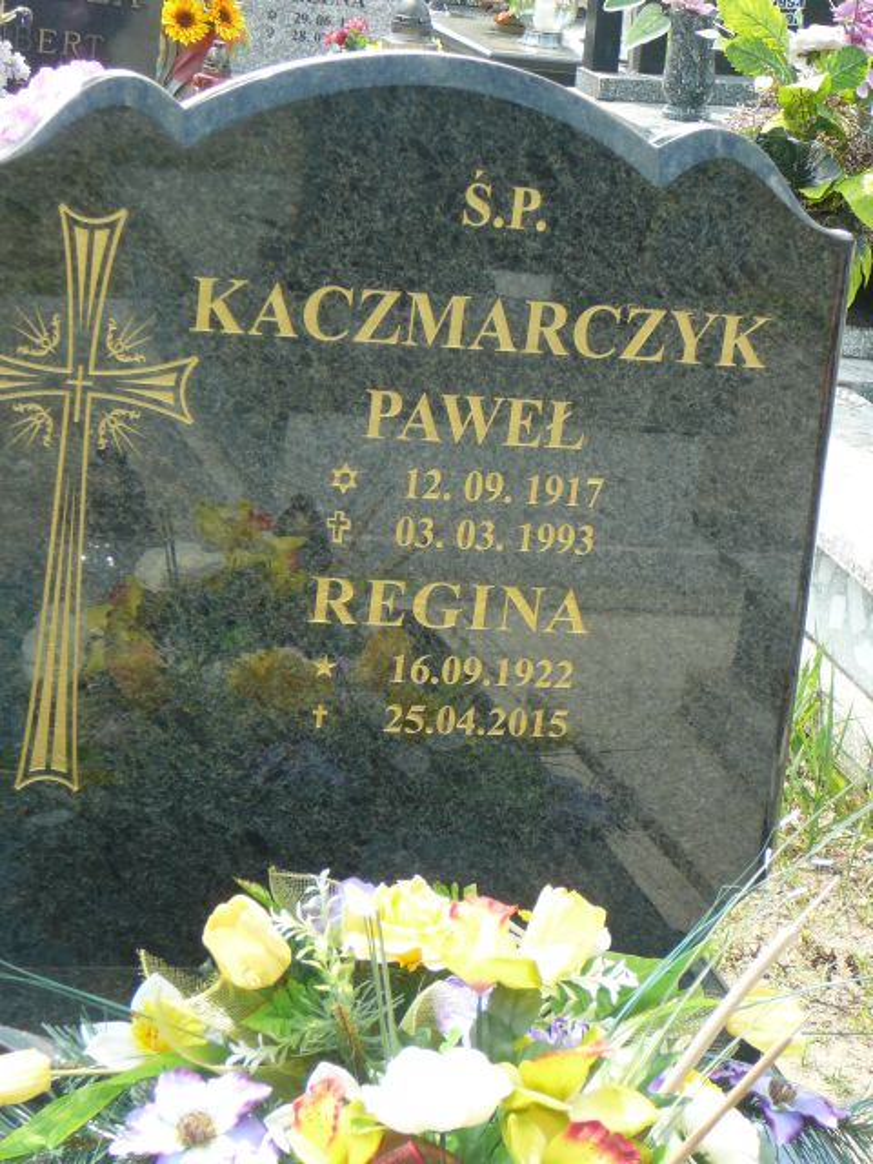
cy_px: 582
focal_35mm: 77
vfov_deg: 25.3
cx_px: 436
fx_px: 2589
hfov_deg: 19.1
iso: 80
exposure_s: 1/160
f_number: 3.7
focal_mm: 11.5
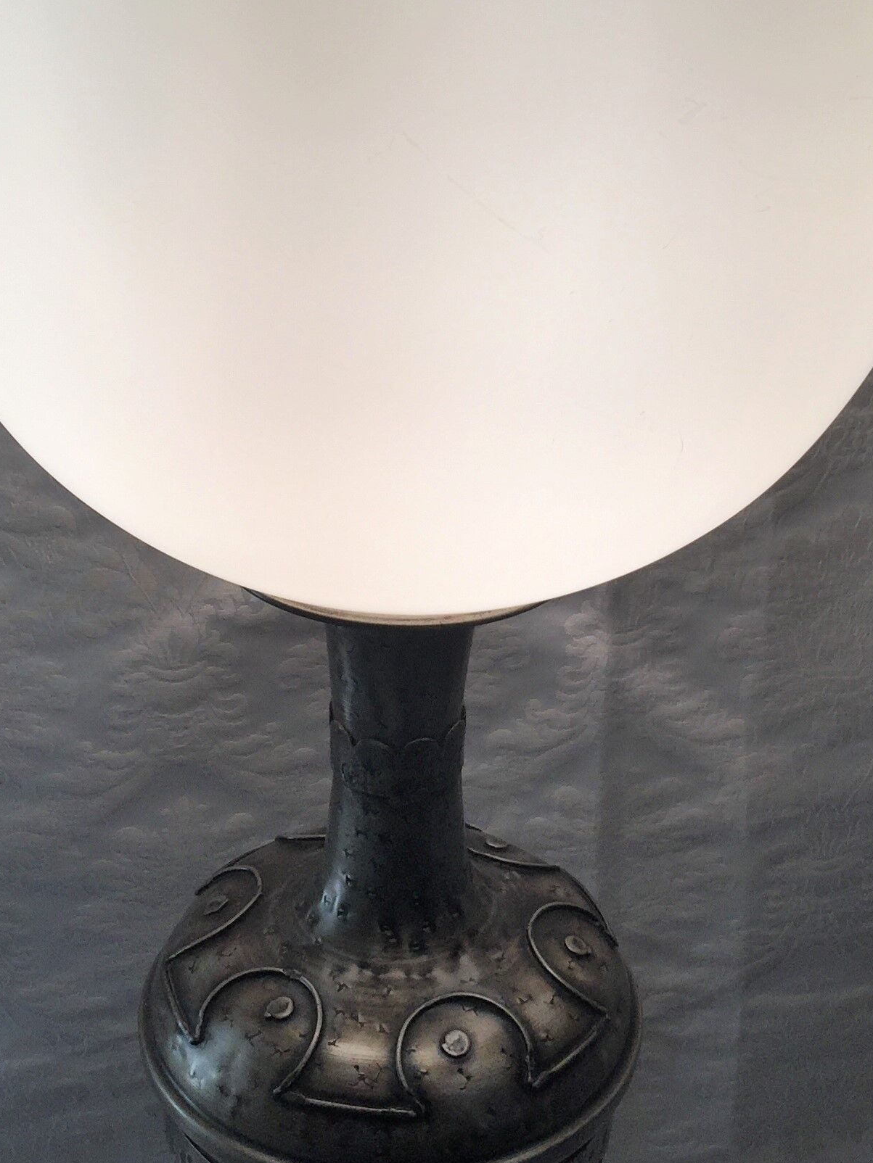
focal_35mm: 59
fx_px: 1984
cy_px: 551
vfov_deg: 32.7
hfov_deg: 24.8
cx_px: 467
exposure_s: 1/233
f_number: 2.2
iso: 32
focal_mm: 4.15
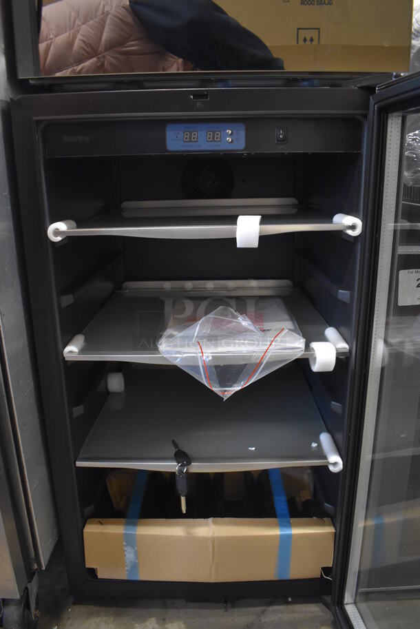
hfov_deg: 48.0
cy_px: 314
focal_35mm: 27
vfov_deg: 67.3
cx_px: 210
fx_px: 472
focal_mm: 18
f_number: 3.5
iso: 2200
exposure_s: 1/30
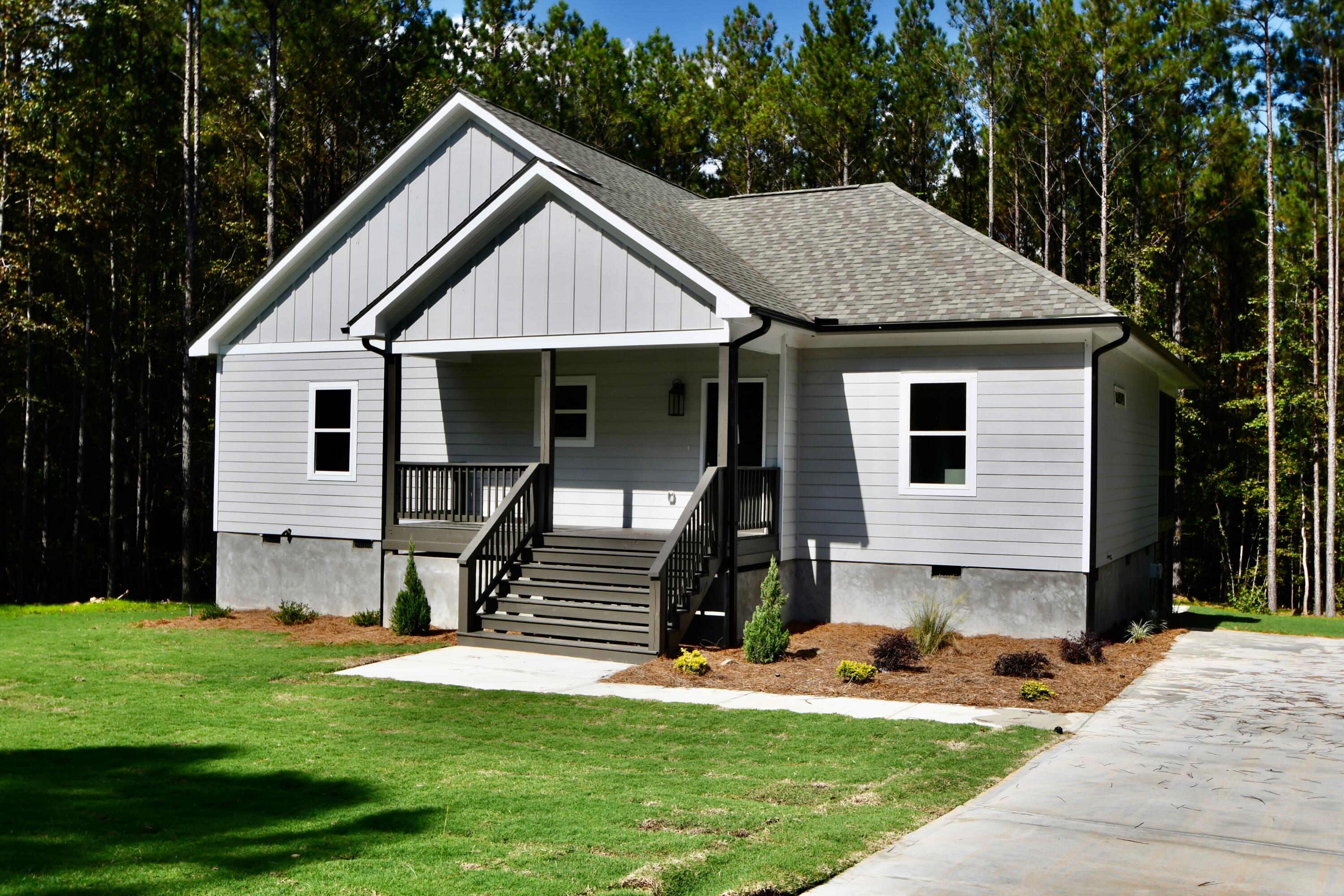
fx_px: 1157
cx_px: 672
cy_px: 448
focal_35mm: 31
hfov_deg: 60.3
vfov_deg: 42.3
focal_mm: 21
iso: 100
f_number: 9
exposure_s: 1/320
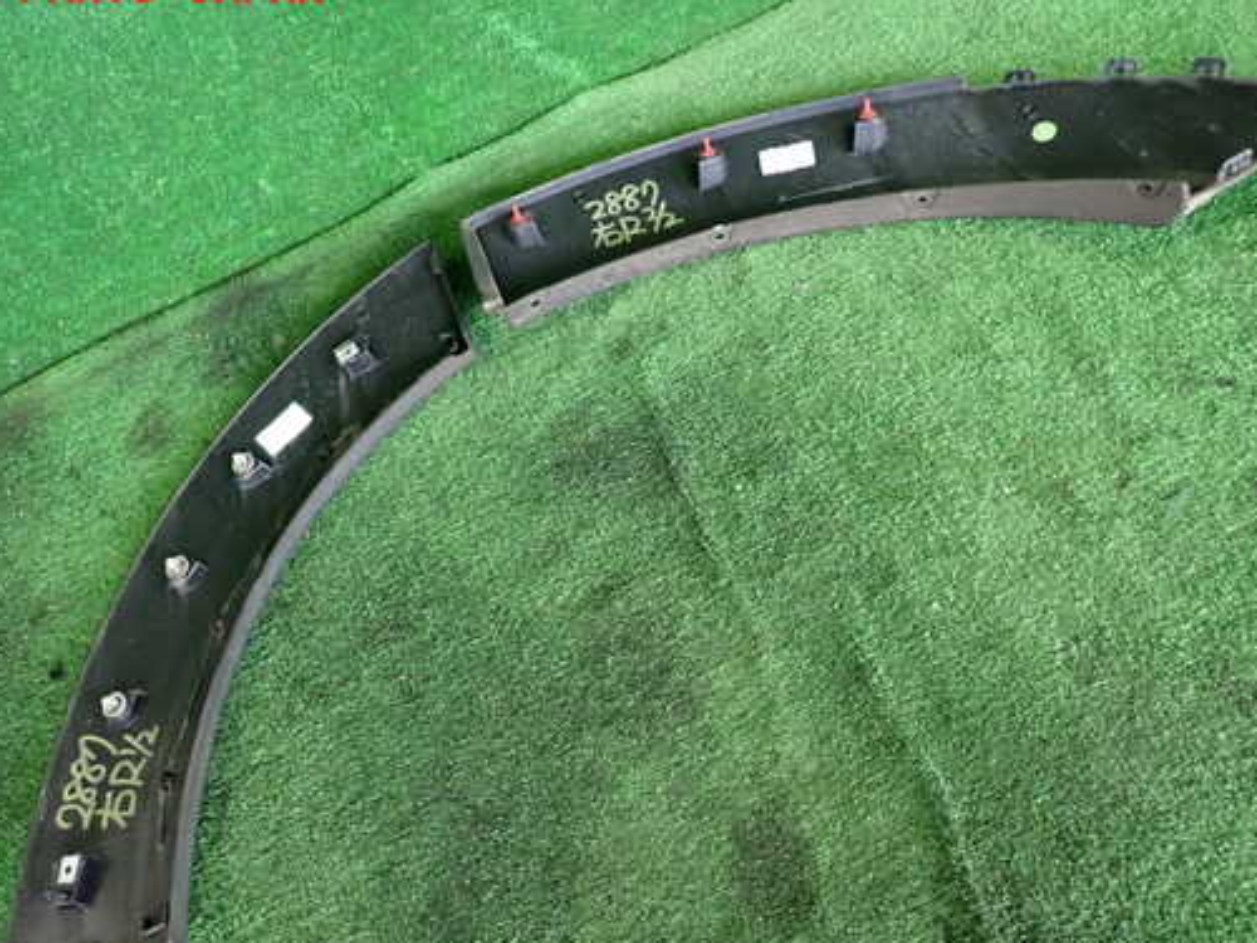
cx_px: 621
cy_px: 521
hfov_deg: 60.0
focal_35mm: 30
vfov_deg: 46.7
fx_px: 1089
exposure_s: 1/125
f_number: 2
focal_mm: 4.5
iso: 800
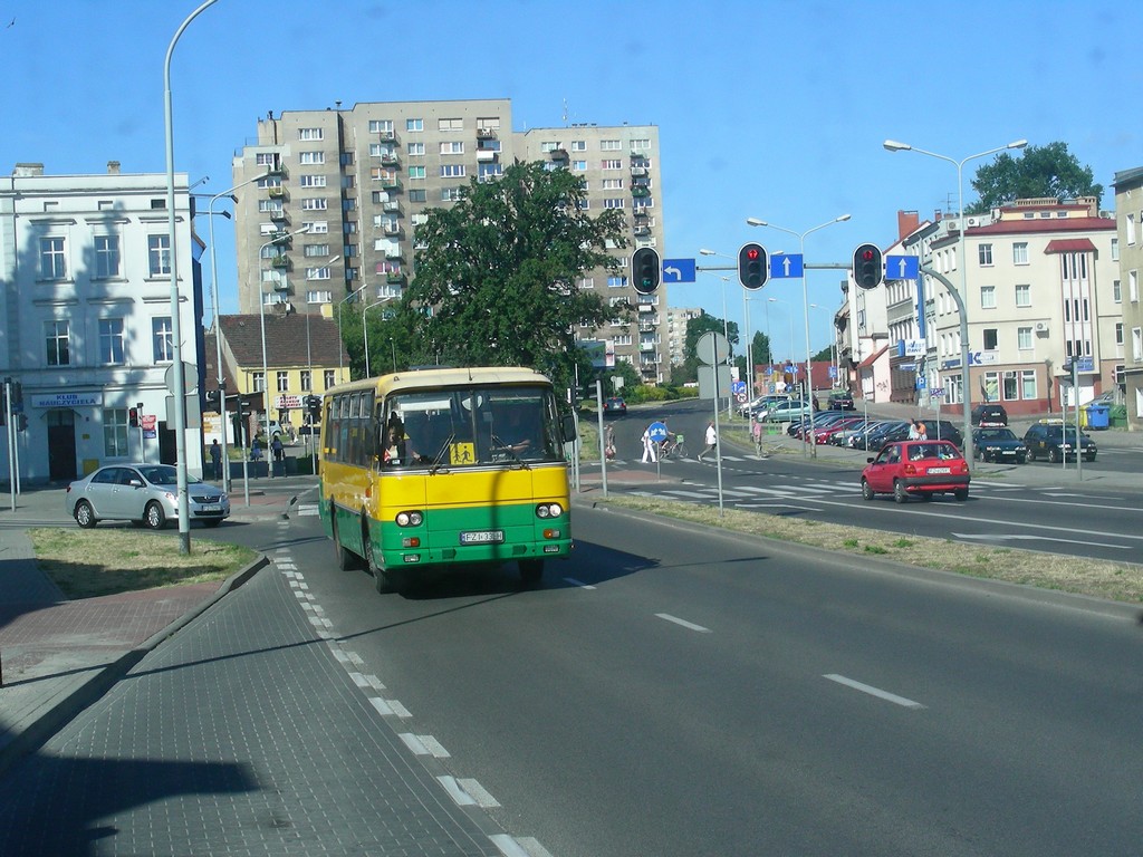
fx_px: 2080
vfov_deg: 23.3
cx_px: 572
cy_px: 428
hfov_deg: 30.7
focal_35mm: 63
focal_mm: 10.5
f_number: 5.6
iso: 50
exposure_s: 1/310
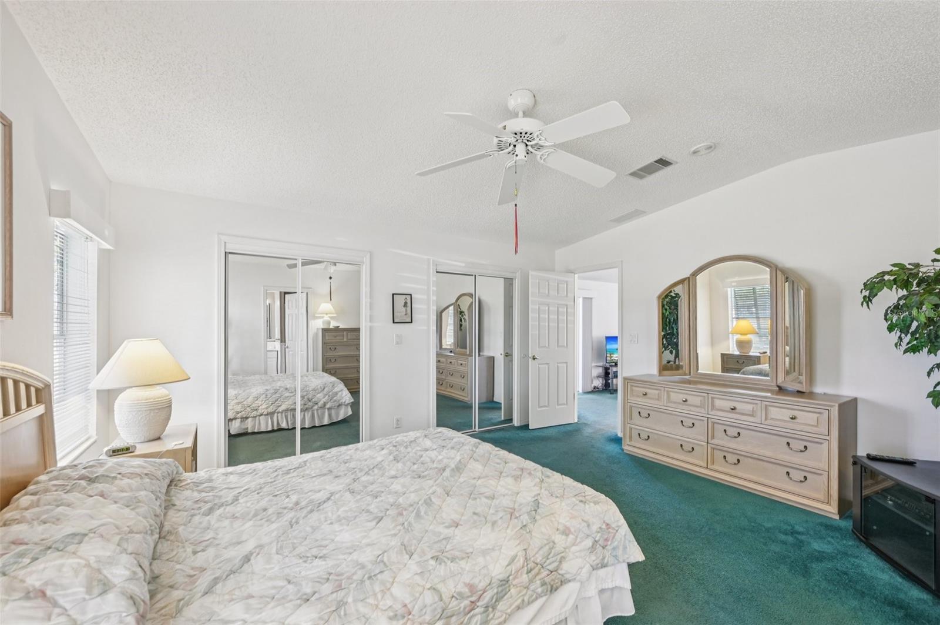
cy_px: 312
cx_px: 470
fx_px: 365
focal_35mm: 14
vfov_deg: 81.1
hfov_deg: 104.3
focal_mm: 14
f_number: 8
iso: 400
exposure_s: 1/8
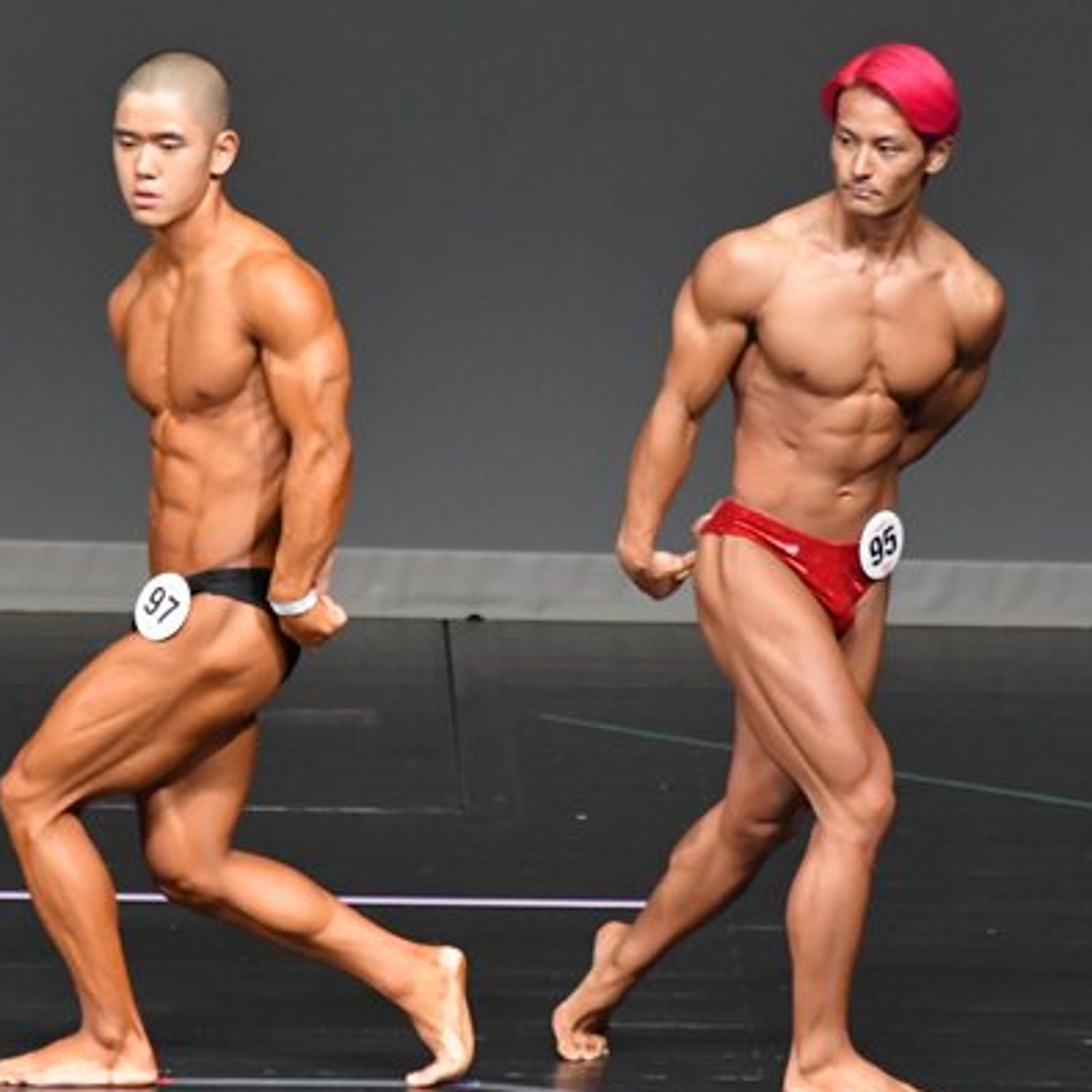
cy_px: 535
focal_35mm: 573
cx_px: 556
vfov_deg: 3.1
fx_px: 20451
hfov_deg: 3.1
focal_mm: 230
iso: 5000
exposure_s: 1/400
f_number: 5.6
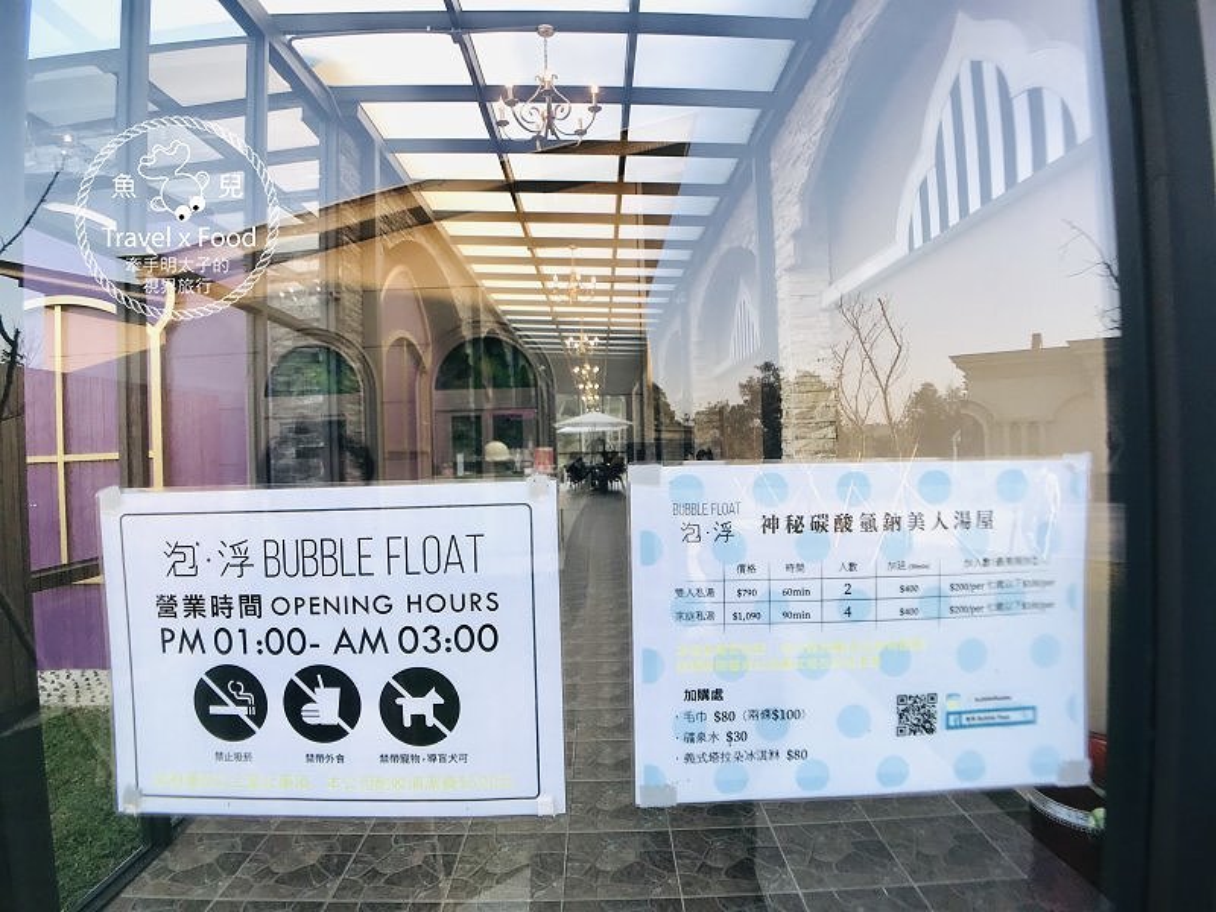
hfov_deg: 63.4
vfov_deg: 49.7
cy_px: 456
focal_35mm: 28
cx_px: 608
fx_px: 984
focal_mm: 3.99
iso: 20
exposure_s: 1/227
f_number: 1.8
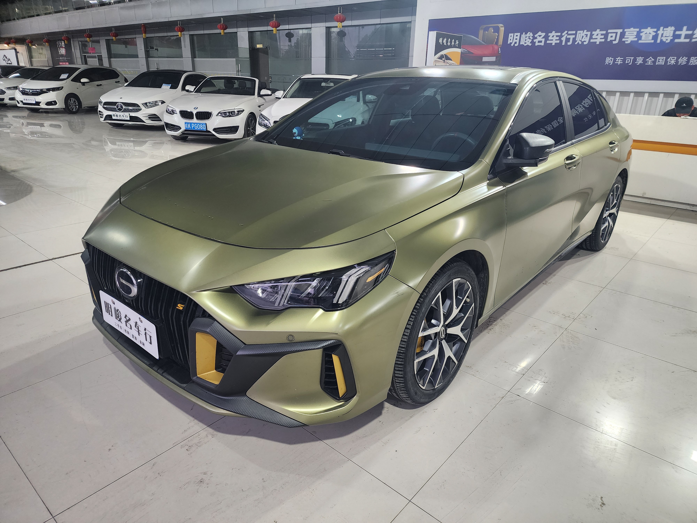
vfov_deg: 58.9
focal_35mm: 23
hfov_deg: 73.9
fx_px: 463
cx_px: 348
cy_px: 262
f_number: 1.8
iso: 250
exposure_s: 1/100
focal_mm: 6.4
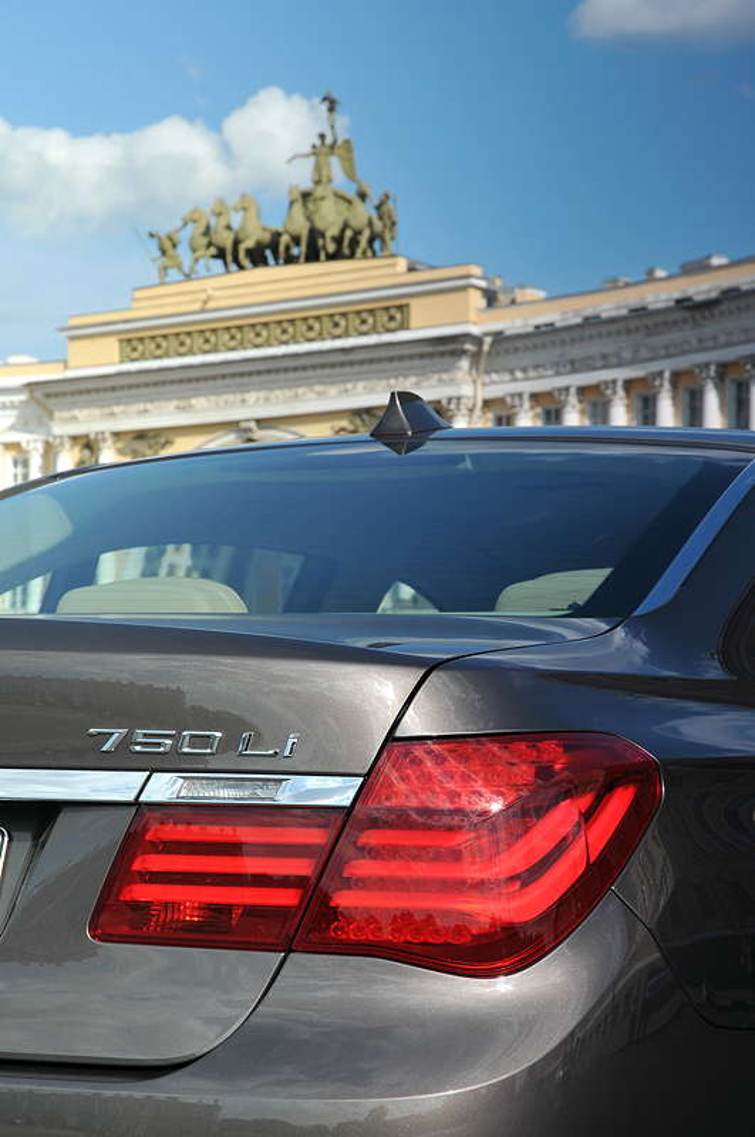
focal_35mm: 82
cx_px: 378
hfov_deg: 16.5
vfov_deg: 24.7
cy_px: 568
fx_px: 2603
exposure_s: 1/125
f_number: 9.5
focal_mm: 55
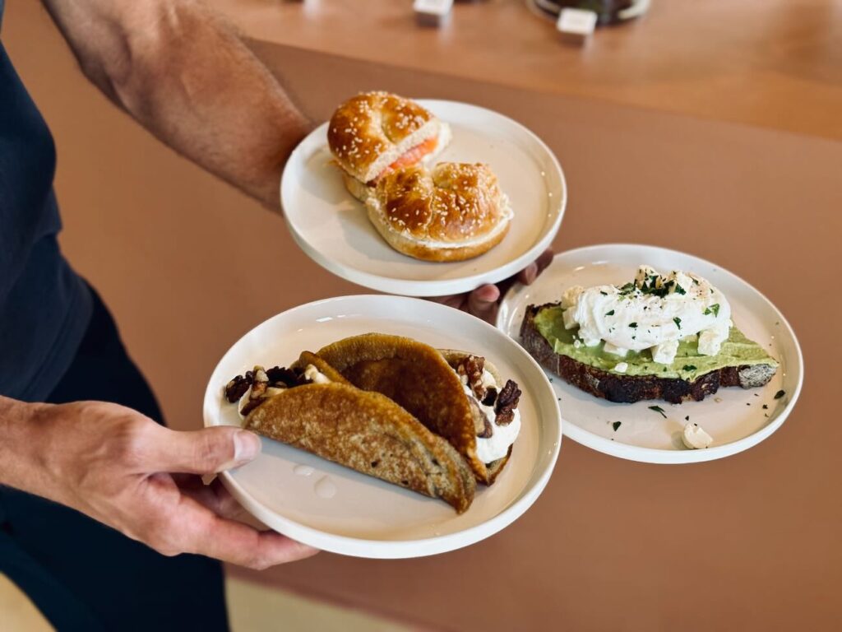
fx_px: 1168
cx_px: 421
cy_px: 316
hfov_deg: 39.7
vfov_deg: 30.3
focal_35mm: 48
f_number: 1.78
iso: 160
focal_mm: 6.76
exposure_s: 1/100
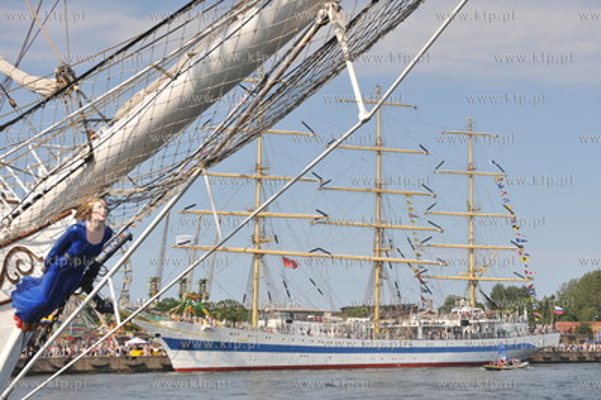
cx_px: 300
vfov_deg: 21.9
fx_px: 1034
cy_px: 200
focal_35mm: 62
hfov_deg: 32.4
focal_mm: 62
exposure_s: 1/1600
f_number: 8
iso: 400
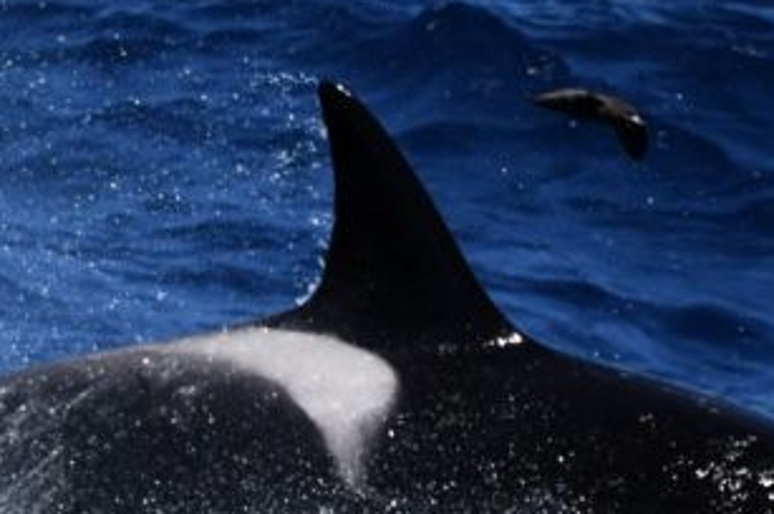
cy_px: 661
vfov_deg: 1.2
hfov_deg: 1.8
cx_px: 353
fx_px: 25214
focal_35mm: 1174
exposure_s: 1/8000
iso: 1100
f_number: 6
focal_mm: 450
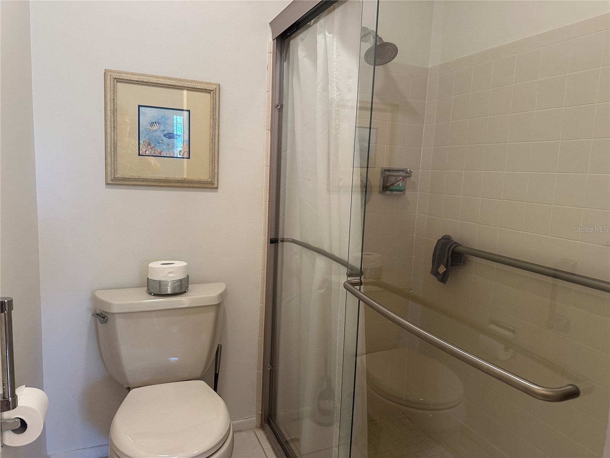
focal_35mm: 24
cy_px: 229
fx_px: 423
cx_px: 305
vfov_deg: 56.8
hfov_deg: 71.6
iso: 200
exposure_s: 1/60
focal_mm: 6.86
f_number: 1.78
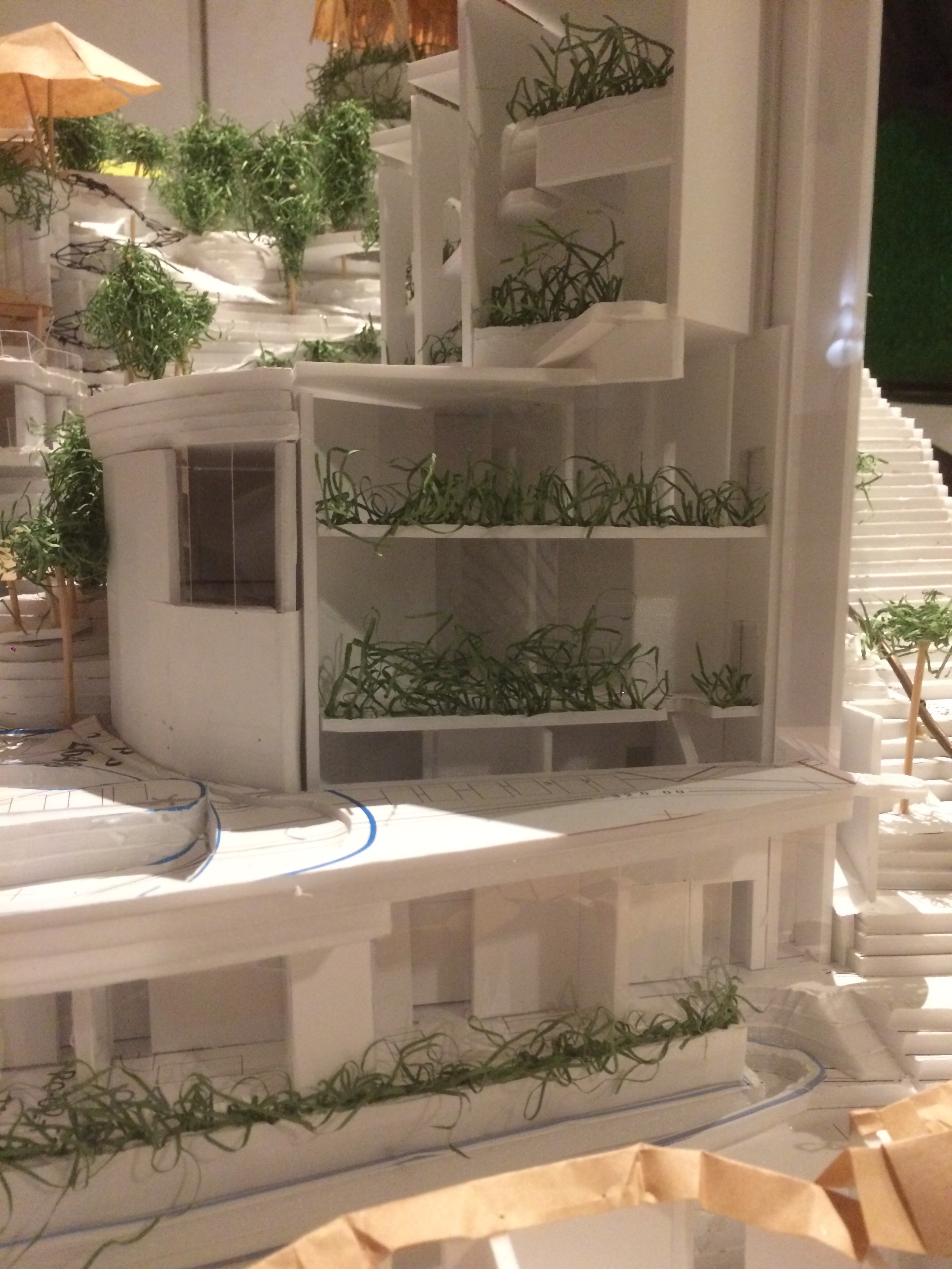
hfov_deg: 48.2
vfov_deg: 61.7
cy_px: 634
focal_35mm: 29
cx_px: 476
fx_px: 1063
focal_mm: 4.15
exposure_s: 1/25
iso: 320
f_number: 2.2
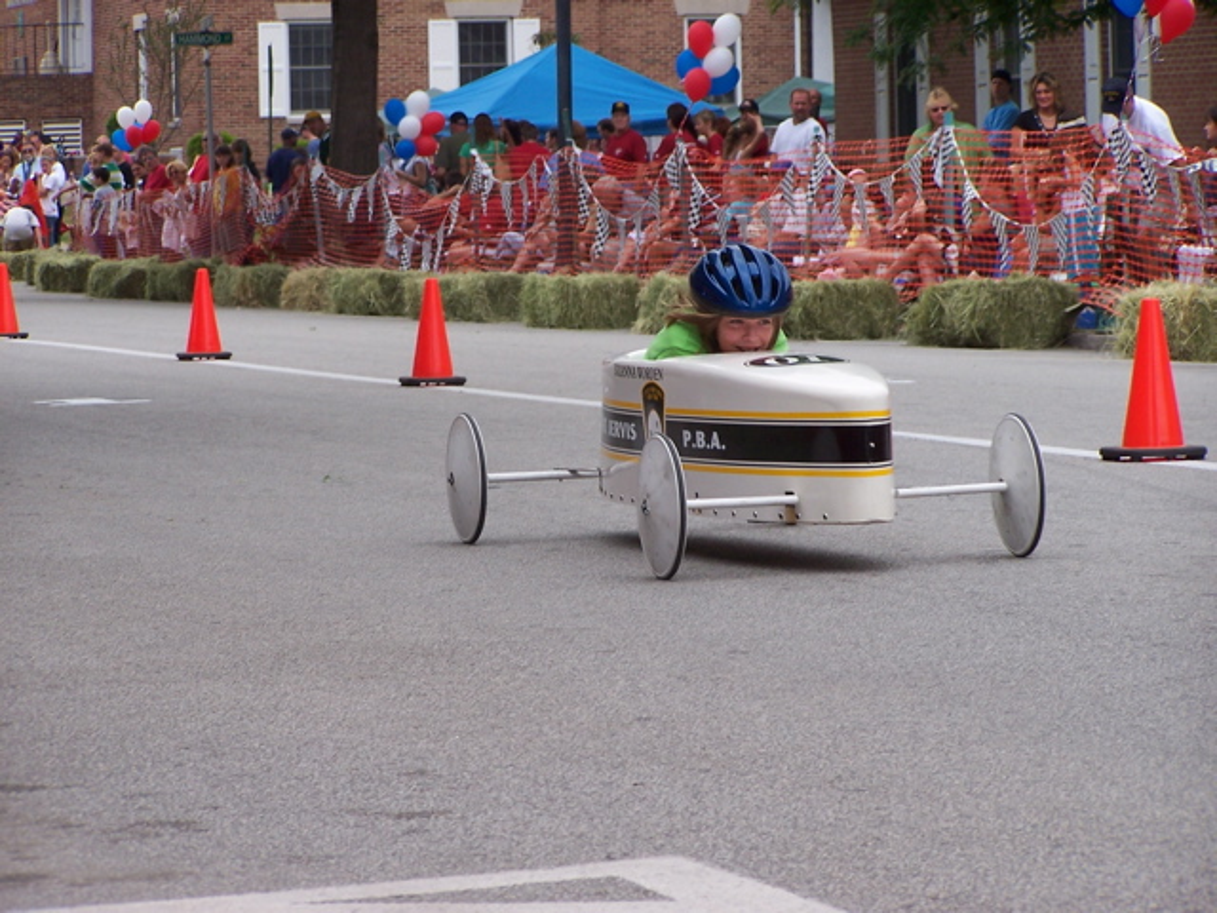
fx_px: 5942
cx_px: 608
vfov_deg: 8.8
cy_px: 456
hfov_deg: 11.7
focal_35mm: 169
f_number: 3.2
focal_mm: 28
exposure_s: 1/750
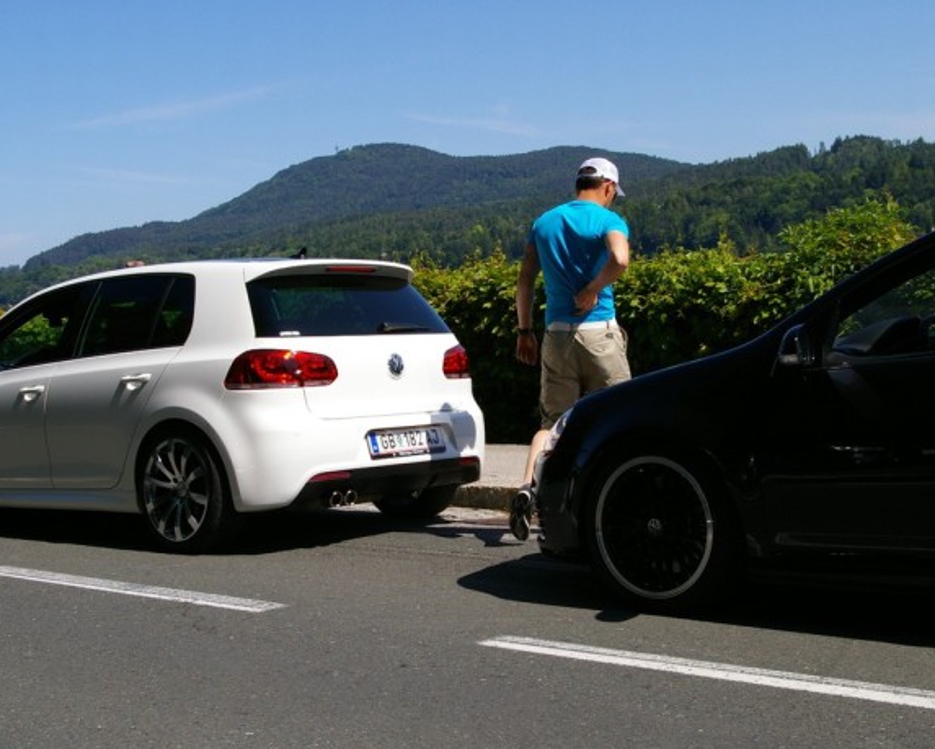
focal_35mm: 55
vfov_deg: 27.6
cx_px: 436
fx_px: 1523
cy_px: 404
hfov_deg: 34.1
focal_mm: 28
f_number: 9.5
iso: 200
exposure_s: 1/250
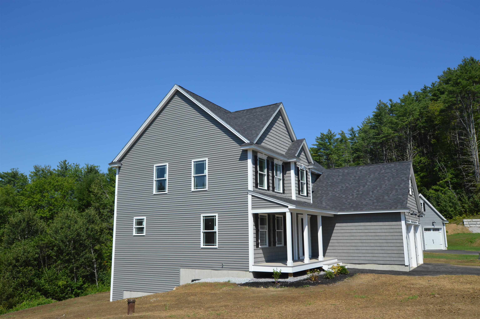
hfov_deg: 62.0
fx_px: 400
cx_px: 240
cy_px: 160
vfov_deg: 43.5
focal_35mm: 30
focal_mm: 20
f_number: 8
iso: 100
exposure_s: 1/250
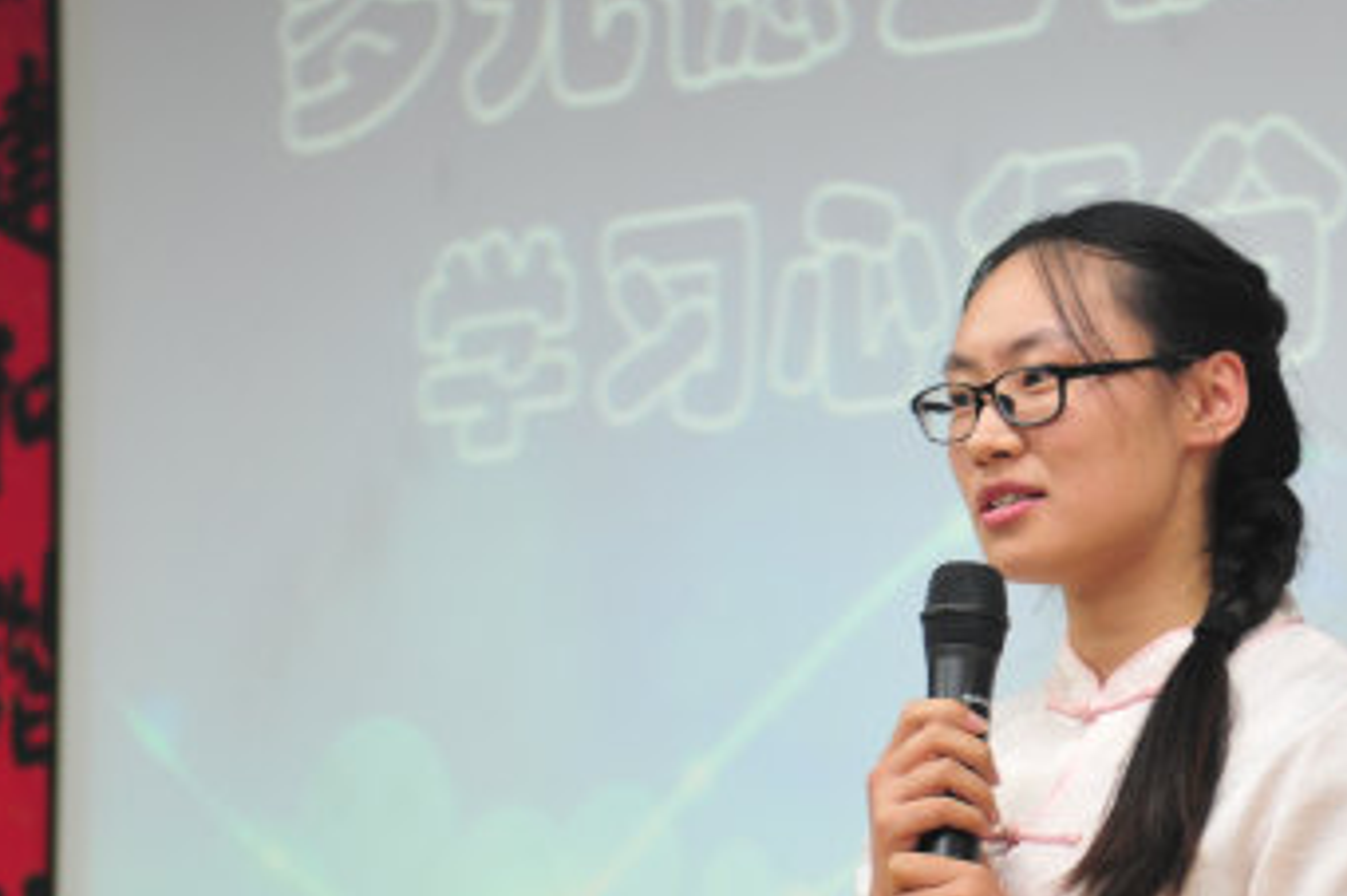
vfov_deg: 6.9
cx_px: 897
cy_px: 446
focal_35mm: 200
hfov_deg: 10.3
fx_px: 7479
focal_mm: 66
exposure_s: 1/40
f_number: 2.8
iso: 200
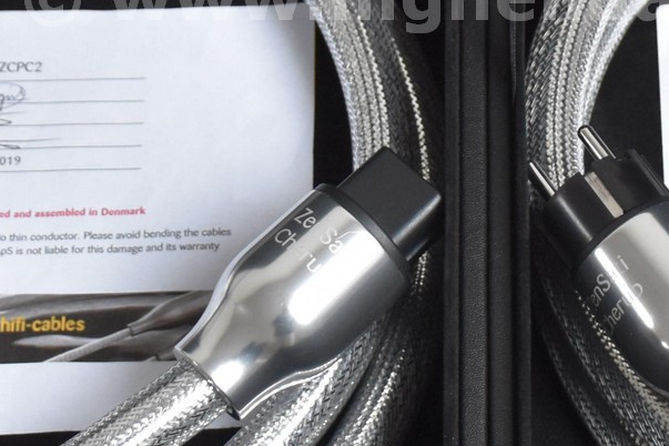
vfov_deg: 7.6
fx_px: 3326
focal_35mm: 179
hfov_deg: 11.5
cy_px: -7
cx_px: 478
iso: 1250
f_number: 4
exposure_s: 1/60
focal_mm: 30
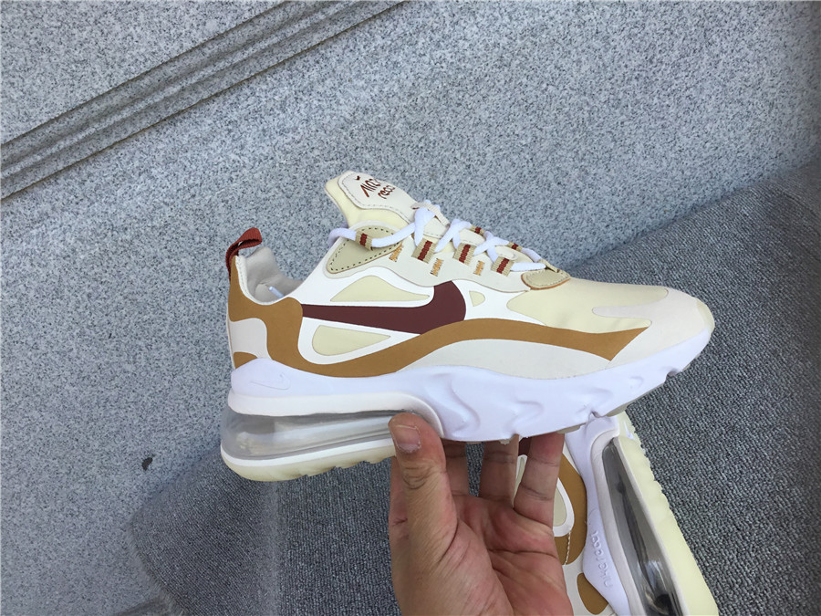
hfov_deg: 58.4
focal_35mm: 31
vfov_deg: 45.4
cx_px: 410
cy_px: 308
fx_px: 735
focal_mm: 3.3
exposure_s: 1/721
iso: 25
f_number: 2.4
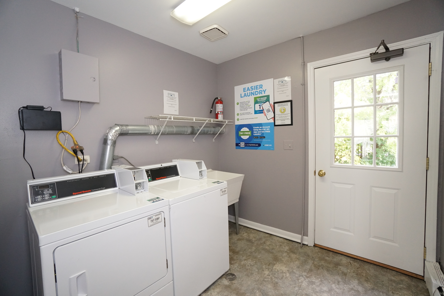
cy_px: 148
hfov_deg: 100.4
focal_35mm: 15
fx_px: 185
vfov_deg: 77.4
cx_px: 222
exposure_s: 1/160
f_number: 4
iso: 2000
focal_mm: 10
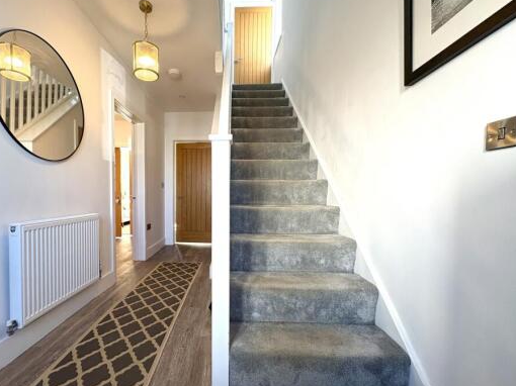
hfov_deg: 94.0
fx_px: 238
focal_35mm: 16
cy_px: 206
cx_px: 223
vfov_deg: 78.0
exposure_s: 1/100
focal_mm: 2.22
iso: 160
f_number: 2.2
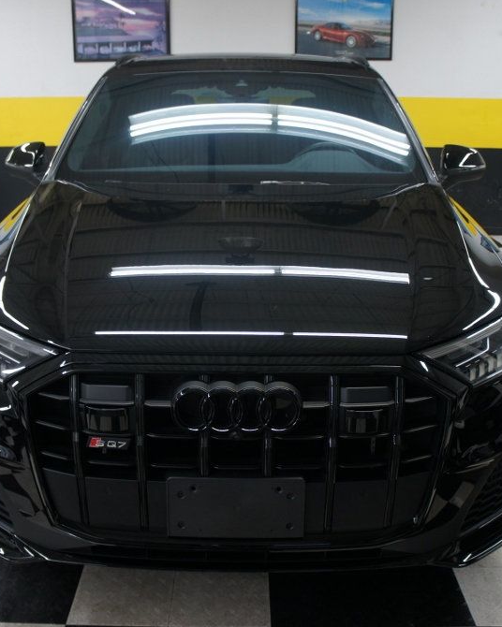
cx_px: 241
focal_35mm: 43
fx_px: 799
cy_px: 317
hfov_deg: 34.9
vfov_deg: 42.9
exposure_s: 1/30
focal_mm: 20
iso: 320
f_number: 4
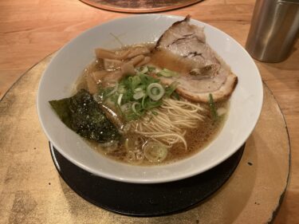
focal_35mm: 28
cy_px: 112
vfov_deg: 49.7
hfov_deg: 63.5
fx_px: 242
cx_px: 150
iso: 200
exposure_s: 1/50
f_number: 1.8
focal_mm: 3.99
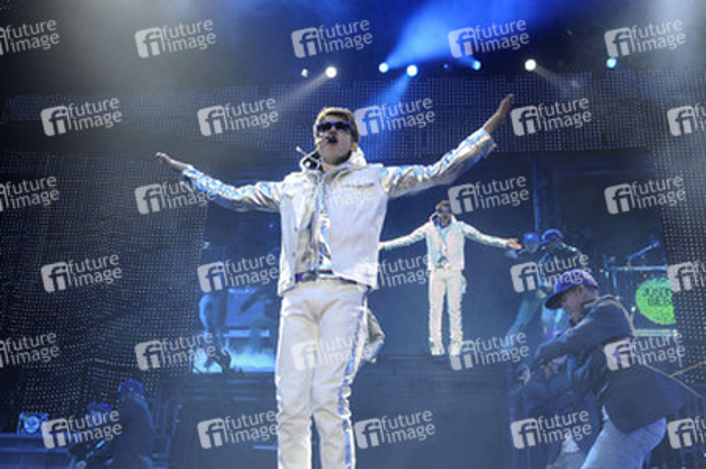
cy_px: 234
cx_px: 353
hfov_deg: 46.4
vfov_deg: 31.8
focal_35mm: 42
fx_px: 823
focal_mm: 42
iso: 800
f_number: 5.6
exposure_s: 1/400
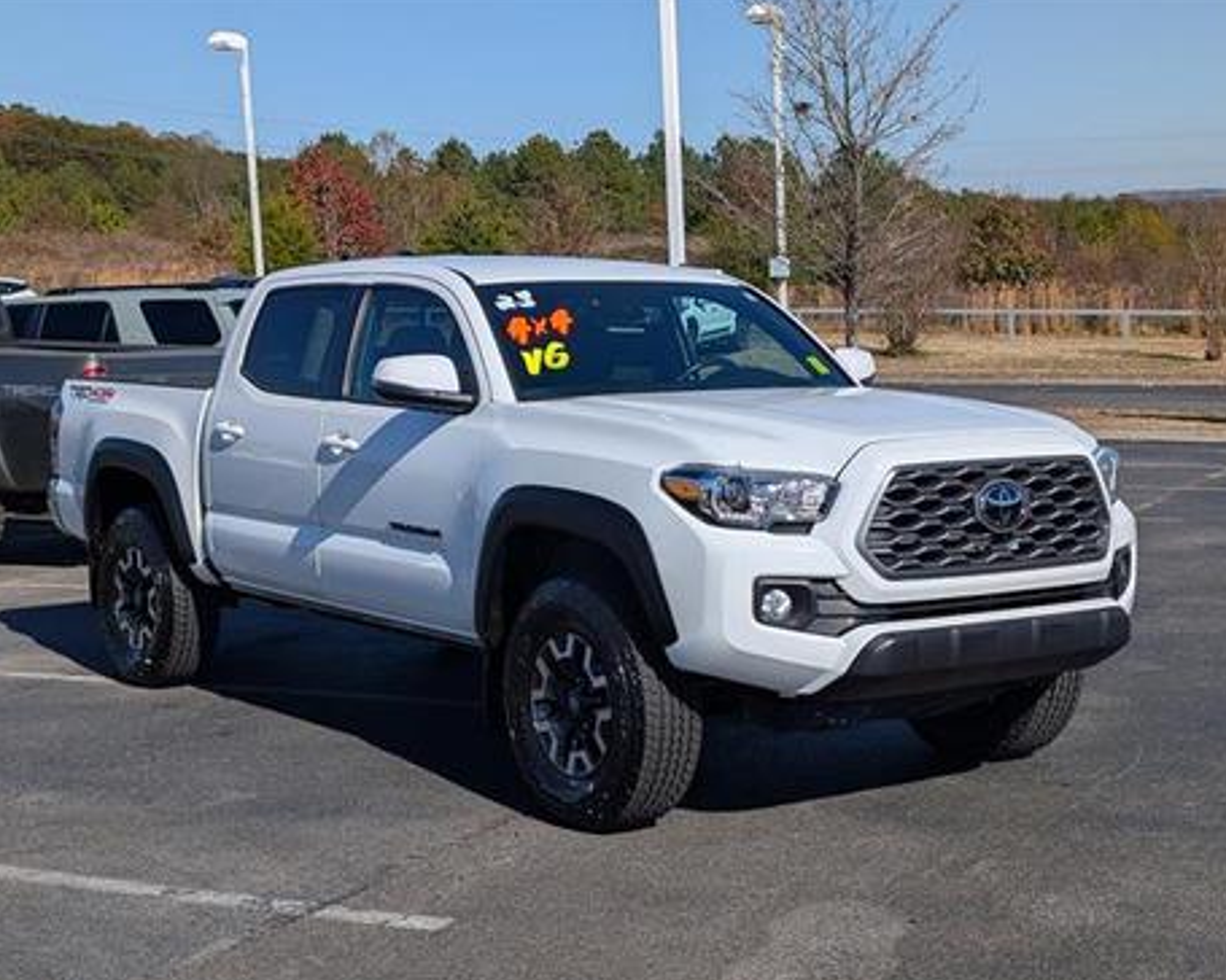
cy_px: 495
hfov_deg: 35.4
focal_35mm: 53
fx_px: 1923
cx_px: 590
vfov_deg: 28.6
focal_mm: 6.9
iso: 20
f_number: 1.68
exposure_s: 1/2500
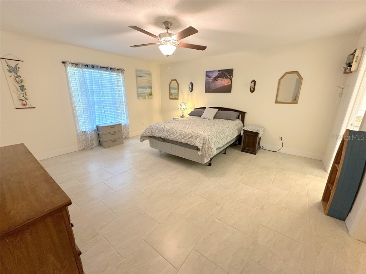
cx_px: 183
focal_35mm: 14
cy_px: 137
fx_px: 148
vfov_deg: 85.7
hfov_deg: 102.1
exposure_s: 1/60
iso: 320
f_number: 2.2
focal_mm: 2.22
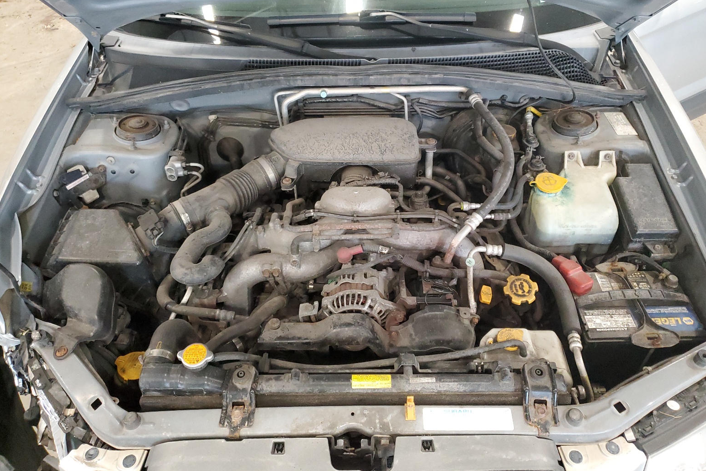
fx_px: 549
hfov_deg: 65.5
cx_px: 364
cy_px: 202
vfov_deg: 46.3
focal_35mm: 28
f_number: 1.5
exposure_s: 1/60.2
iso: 383
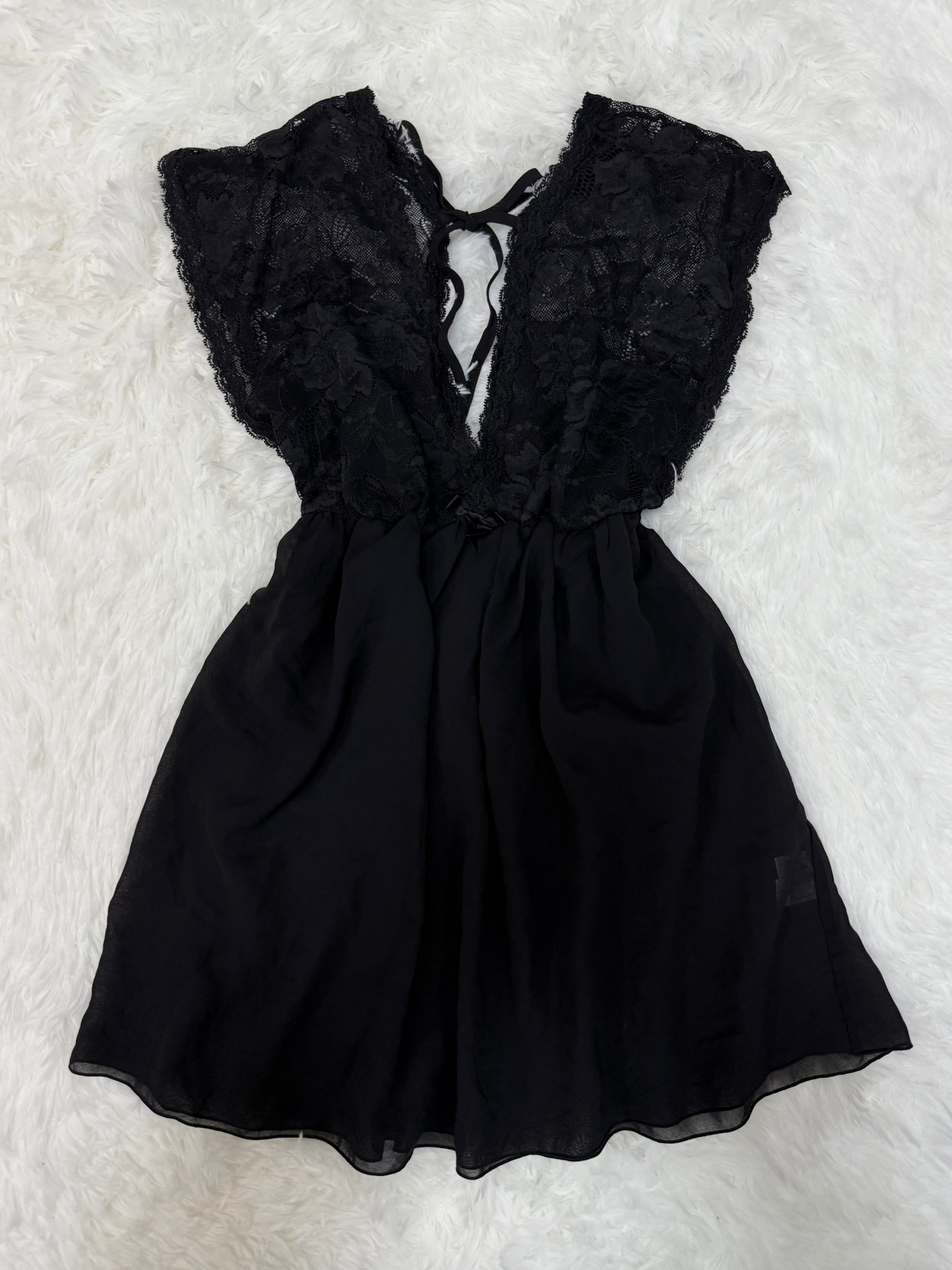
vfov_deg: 71.6
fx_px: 880
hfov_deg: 56.8
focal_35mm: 24
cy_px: 635
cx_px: 476
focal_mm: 6.76
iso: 200
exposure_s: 1/90
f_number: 1.78
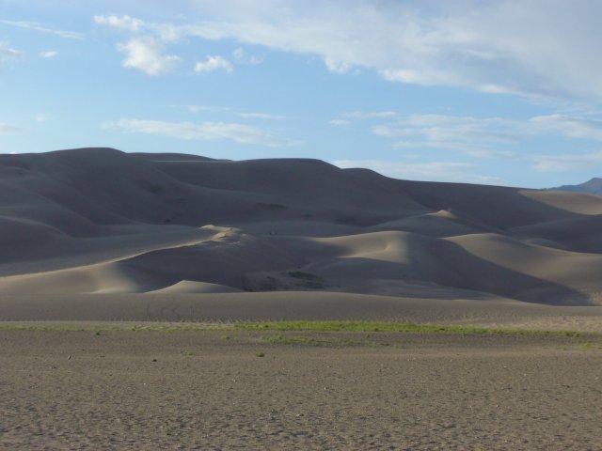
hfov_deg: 19.1
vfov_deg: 14.4
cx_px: 301
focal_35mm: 103
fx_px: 1791
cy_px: 226
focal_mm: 17
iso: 100
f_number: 9.9
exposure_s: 1/125
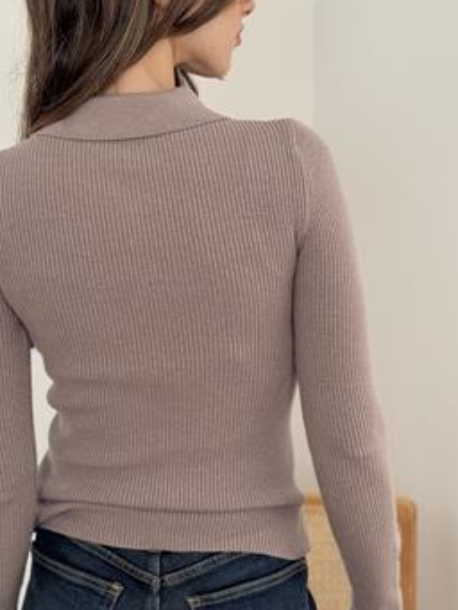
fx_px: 1322
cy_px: 294
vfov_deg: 26.0
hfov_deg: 19.6
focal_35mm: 75
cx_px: 170
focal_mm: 6.76
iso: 100
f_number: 1.78
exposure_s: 1/121
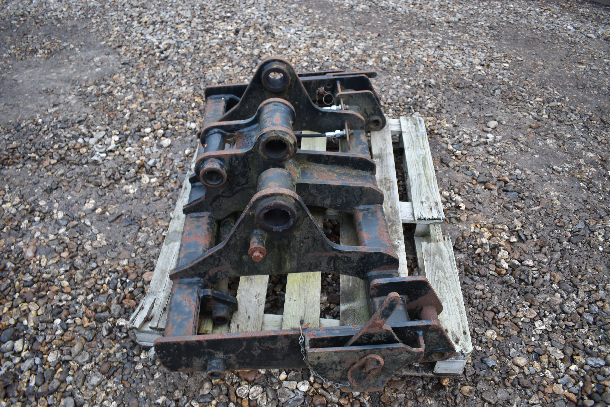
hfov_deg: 67.4
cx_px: 305
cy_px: 204
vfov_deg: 47.9
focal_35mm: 27
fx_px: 457
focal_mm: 18
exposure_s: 1/10
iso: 100
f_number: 3.5
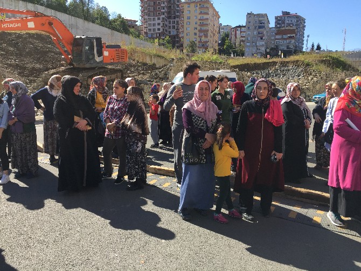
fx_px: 302
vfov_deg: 48.2
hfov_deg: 61.7
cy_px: 136
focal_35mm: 29
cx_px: 180
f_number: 2.2
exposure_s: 1/920
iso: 32
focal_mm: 4.15
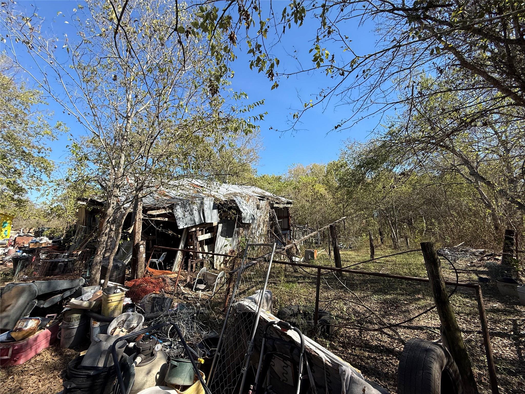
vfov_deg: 85.7
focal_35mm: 14
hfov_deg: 102.1
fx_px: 212
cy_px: 197
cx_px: 262
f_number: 2.2
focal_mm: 2.22
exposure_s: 1/914
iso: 50
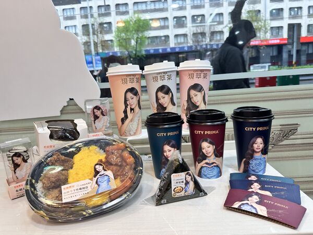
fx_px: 217
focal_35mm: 24
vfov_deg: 56.8
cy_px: 118
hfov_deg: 71.6
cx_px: 156
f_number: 1.78
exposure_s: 1/120
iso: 125
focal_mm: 6.86
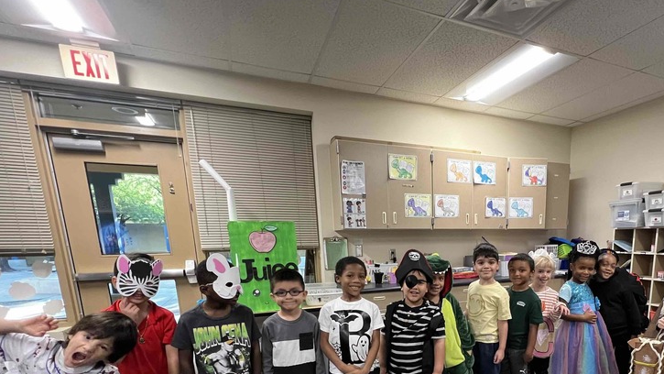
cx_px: 438
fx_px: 352
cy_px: 314
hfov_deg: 83.9
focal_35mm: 20
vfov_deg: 51.3
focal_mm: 1.57
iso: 400
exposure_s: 1/60
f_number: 1.8
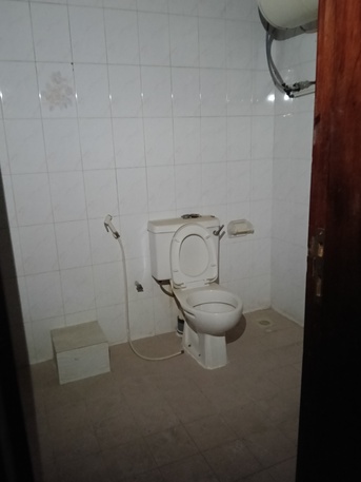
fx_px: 375
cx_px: 180
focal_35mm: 27
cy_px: 241
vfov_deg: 65.3
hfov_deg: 51.4
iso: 6400
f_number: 1.8
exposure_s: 1/10
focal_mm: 3.98
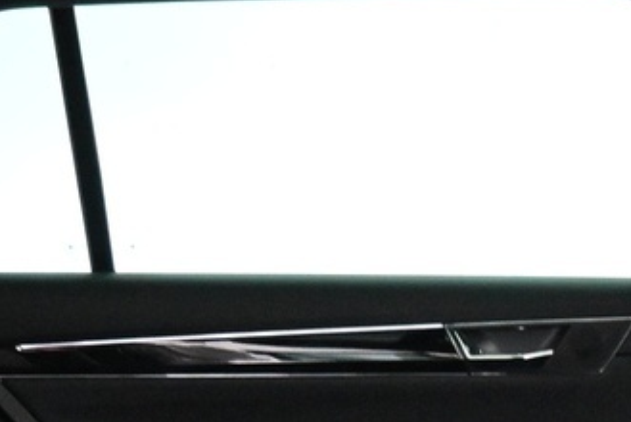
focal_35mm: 118
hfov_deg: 17.1
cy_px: 587
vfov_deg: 11.3
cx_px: 570
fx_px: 2070
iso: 4000
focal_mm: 16
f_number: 3.5
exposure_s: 1/40
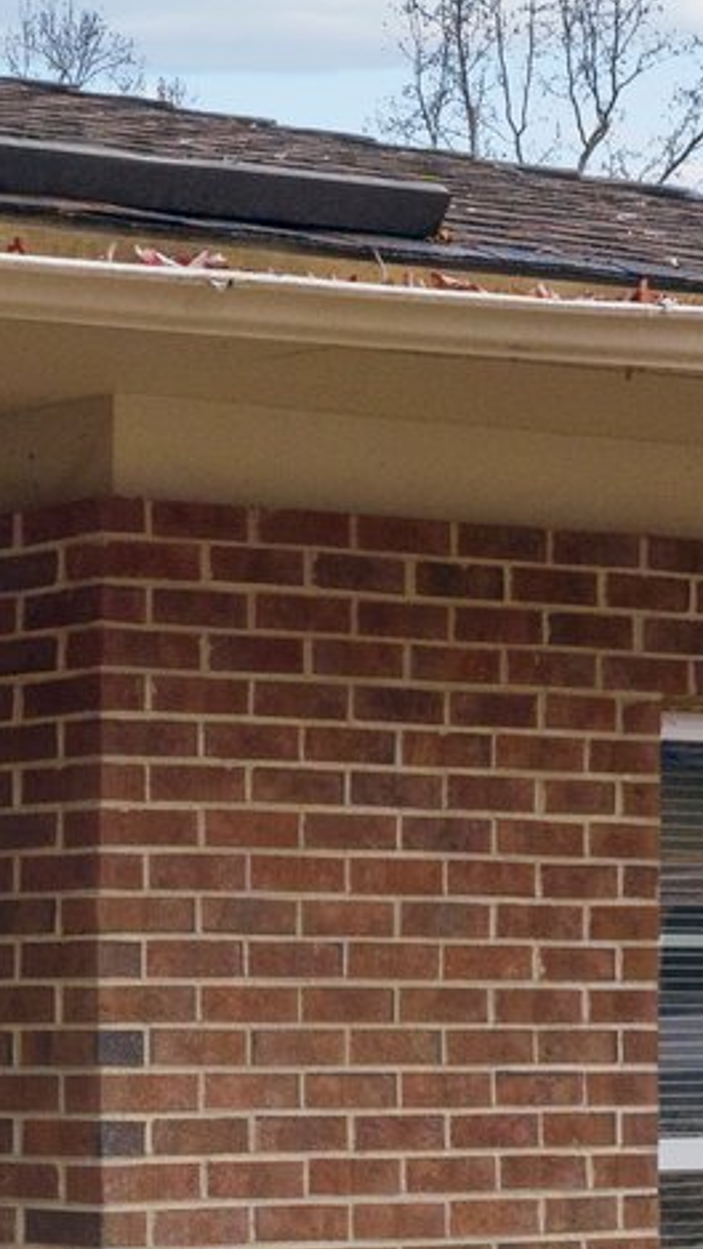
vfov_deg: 16.5
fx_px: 4240
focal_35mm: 128
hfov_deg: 8.9
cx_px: -727
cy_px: 1188
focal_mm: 10.26
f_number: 5
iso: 100
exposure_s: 1/320
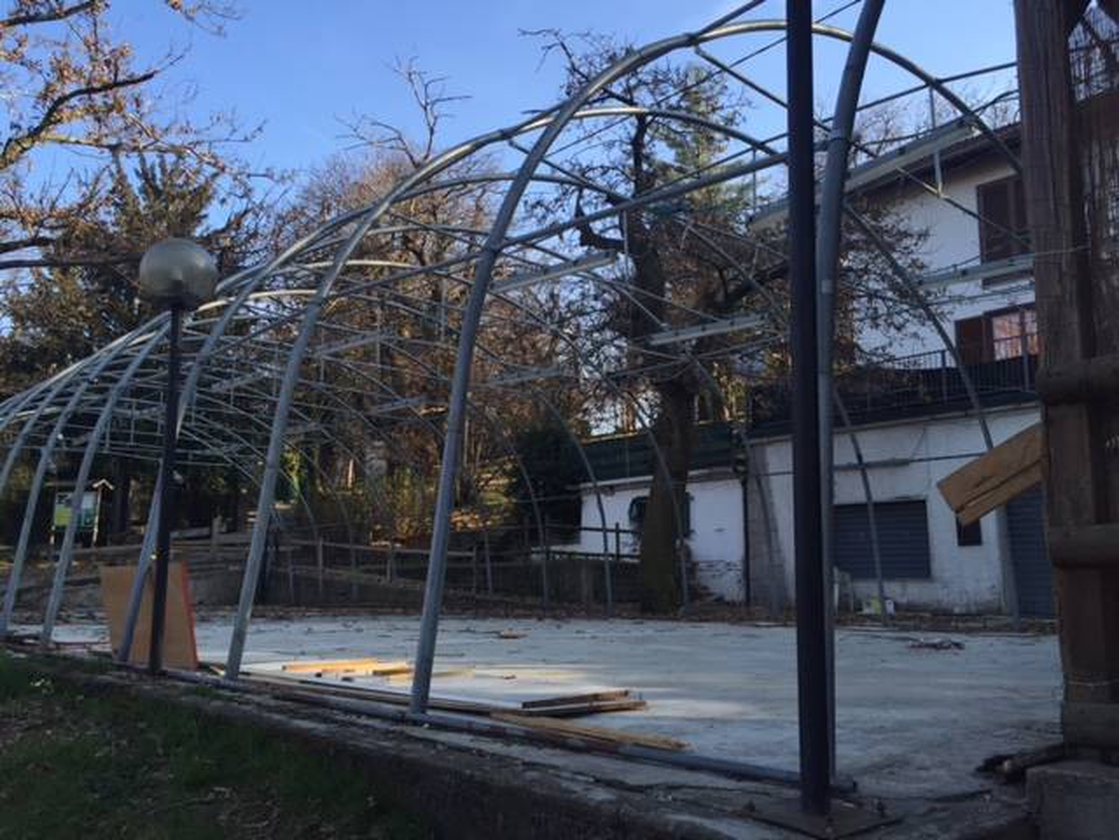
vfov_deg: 48.2
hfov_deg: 61.7
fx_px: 937
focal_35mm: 29
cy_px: 420
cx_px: 560
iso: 32
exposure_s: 1/449
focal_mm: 4.15
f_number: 2.2
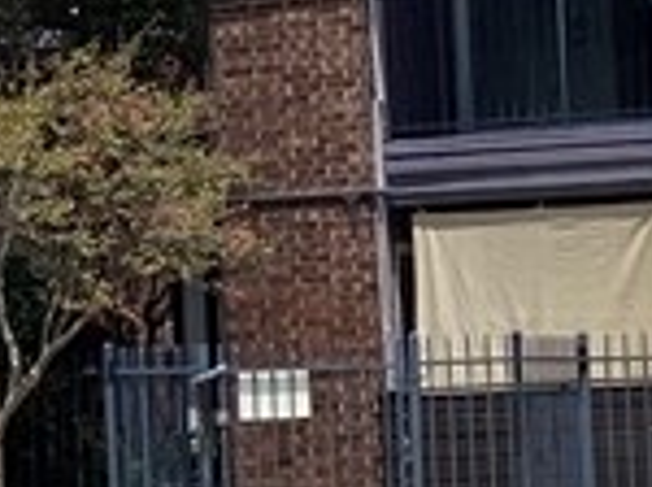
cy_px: 235
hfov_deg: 10.5
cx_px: -487
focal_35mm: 178
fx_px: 3347
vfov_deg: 8.3
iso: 32
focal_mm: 4.25
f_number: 1.8
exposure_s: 1/4274
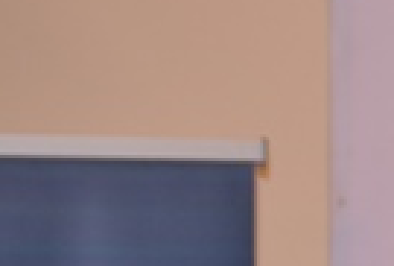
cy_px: 284
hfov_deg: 2.8
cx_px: 905
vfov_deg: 1.9
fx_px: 7863
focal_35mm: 716
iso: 640
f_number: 4.5
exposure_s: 1/60
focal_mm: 90
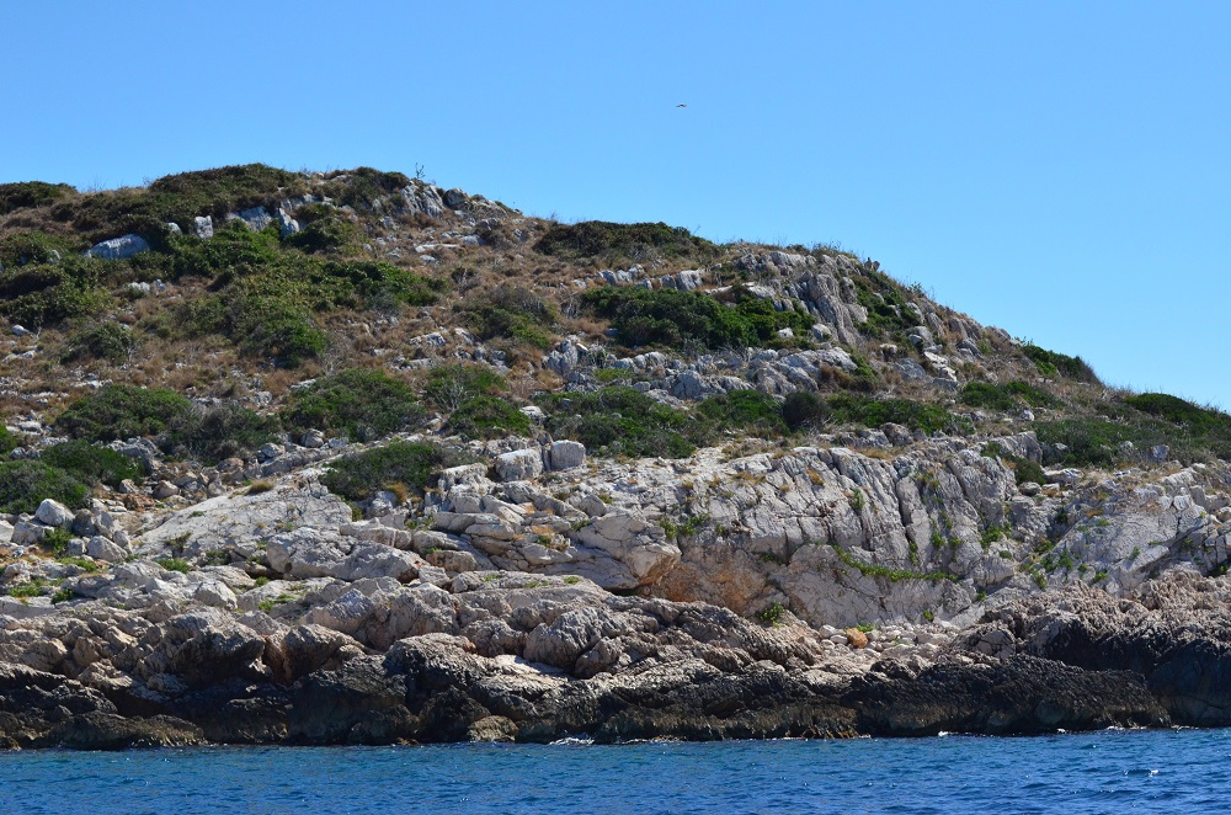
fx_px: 3582
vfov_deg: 13.0
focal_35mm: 105
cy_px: 408
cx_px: 616
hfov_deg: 19.5
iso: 1400
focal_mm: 70
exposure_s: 1/8000
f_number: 6.3
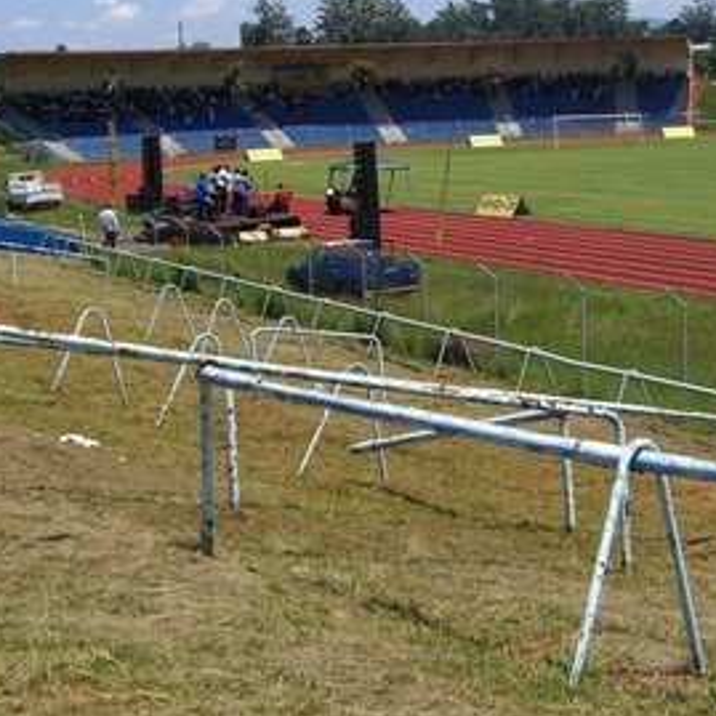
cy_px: 237
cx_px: 442
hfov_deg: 23.0
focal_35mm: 75
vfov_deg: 23.0
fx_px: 1755
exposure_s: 1/200
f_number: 8
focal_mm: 7.9
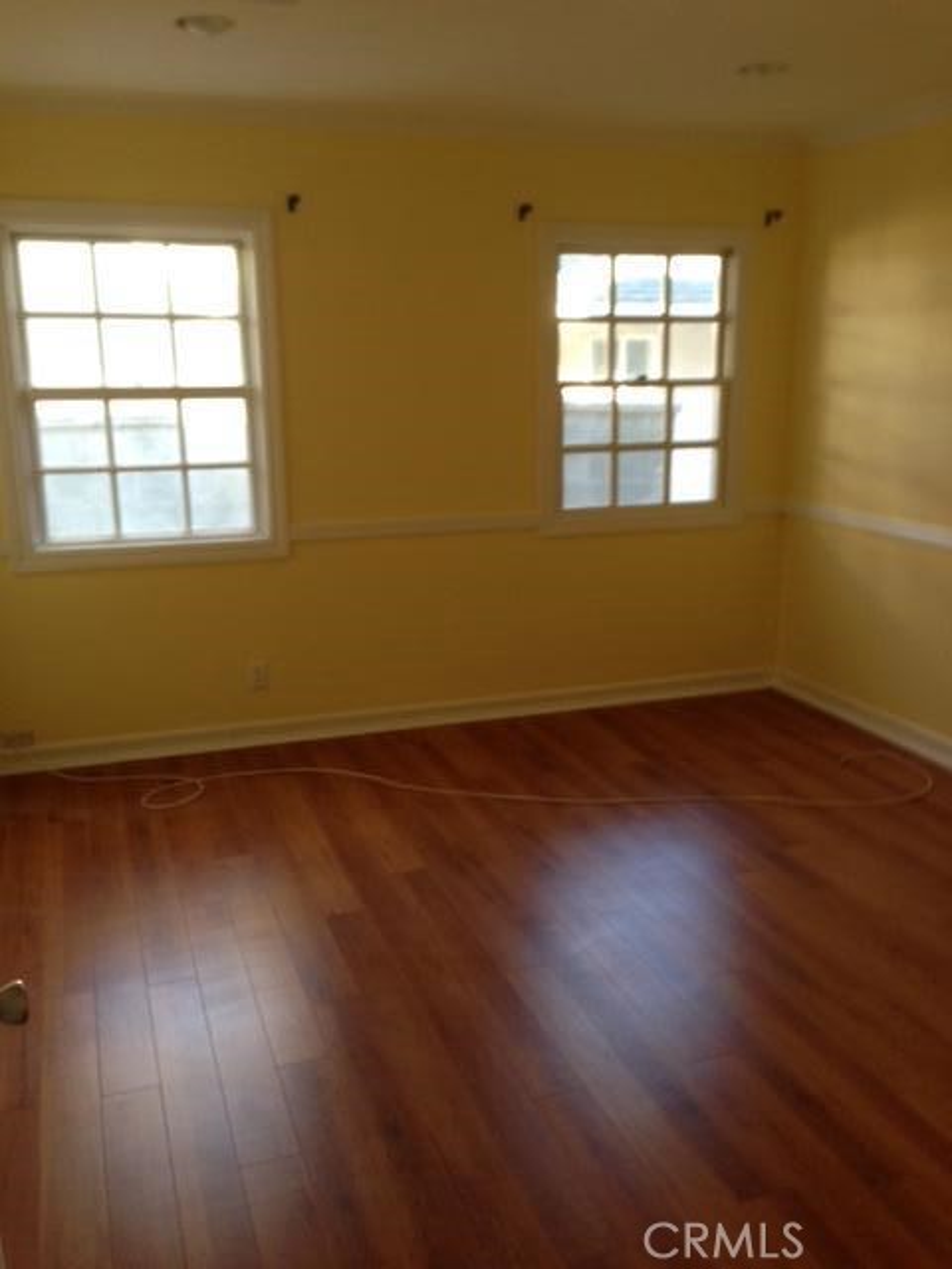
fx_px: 1210
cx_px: 476
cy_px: 634
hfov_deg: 42.9
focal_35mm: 33
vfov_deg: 55.4
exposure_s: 1/20
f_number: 2.4
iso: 100
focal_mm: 4.12
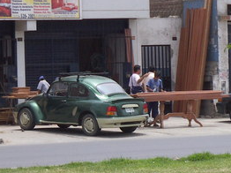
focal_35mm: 227
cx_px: 114
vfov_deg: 6.5
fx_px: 1513
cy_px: 52
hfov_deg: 8.7
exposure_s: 1/160
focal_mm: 14.1
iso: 64
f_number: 8
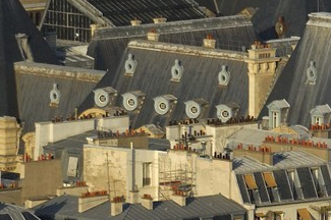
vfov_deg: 0.6
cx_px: 739
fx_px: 20317
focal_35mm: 2212
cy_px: 146
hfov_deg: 0.9
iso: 100
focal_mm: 300
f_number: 5.6
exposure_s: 1/800
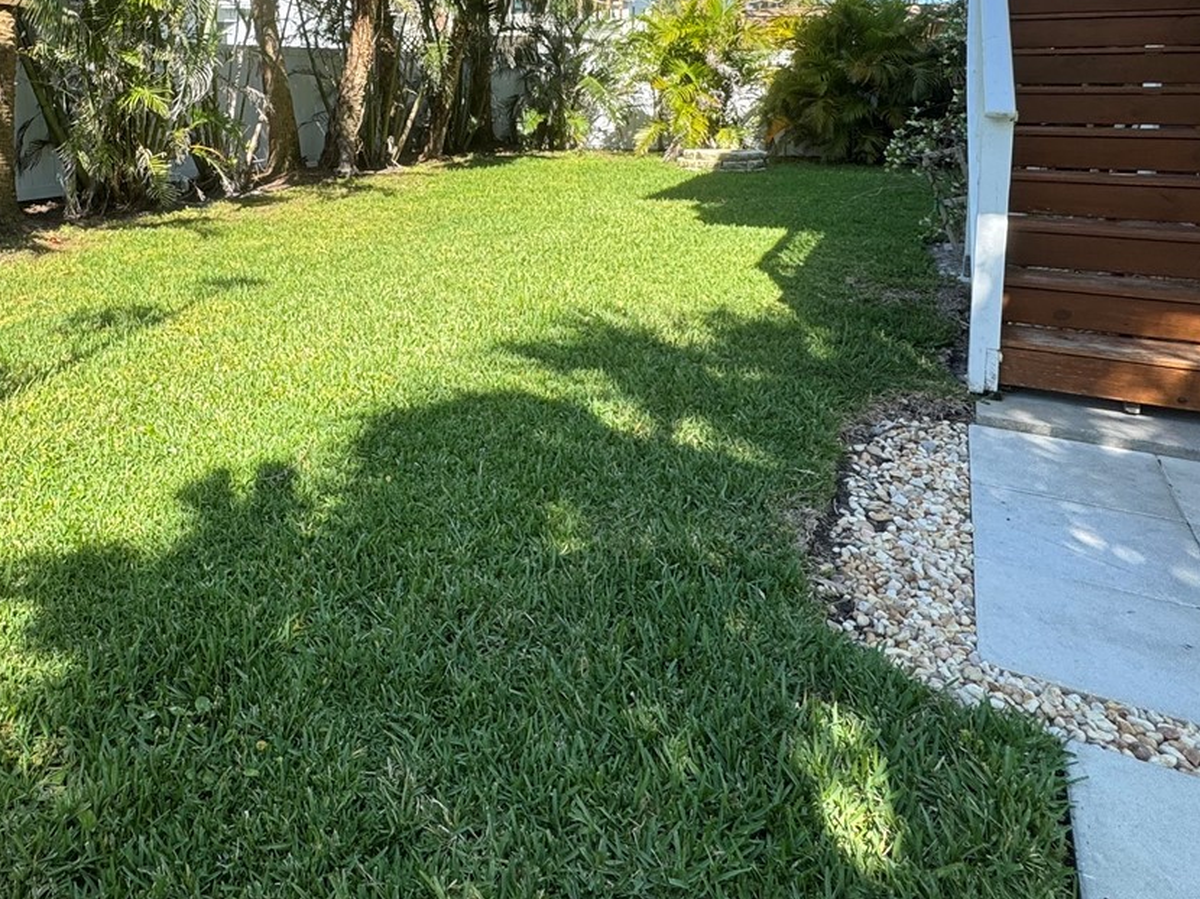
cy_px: 150
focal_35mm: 27
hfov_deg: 62.9
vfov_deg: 47.8
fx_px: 936
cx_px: 357
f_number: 2.2
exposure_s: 1/421
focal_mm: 2.22
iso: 40
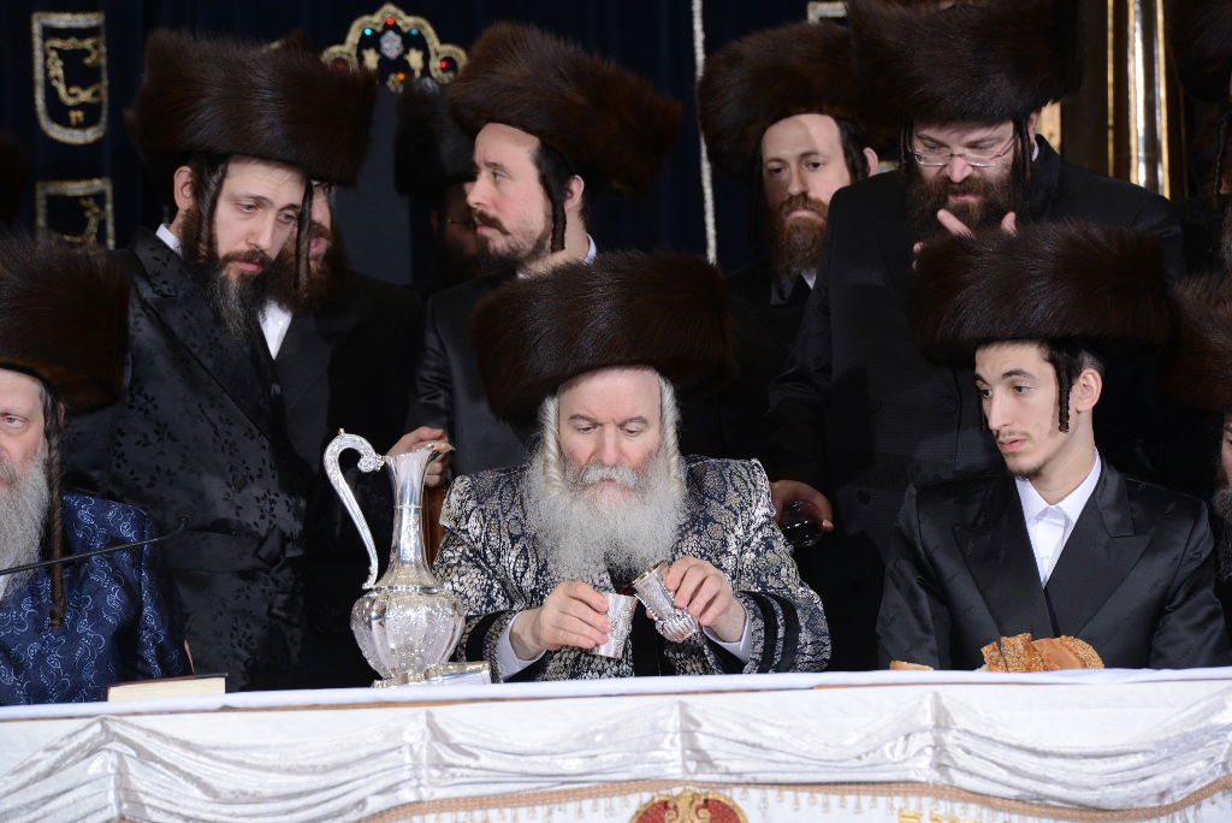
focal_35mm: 200
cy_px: 412
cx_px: 616
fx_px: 6848
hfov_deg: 10.3
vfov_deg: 6.9
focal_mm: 200
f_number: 8
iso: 640
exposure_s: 1/160
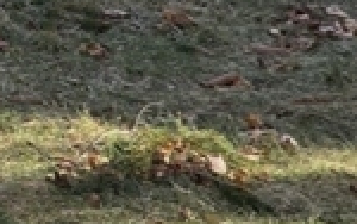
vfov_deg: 2.6
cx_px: -738
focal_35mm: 498
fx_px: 4849
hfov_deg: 4.1
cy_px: -527
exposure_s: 1/551
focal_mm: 7.9
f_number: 2.4
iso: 50
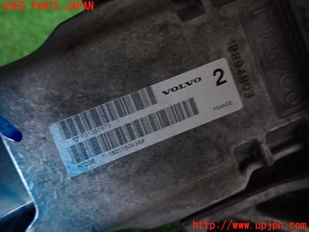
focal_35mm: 25
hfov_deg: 69.4
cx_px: 154
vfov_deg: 54.9
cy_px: 116
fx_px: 223
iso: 500
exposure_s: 1/30
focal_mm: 4.5
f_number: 2
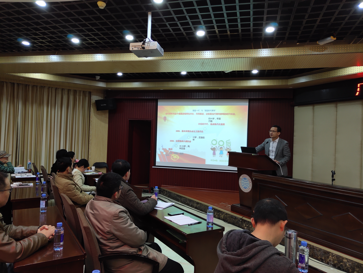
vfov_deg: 48.2
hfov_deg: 61.7
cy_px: 136
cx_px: 182
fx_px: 304
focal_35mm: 29
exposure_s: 1/100
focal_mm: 4.27
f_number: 1.8
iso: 217
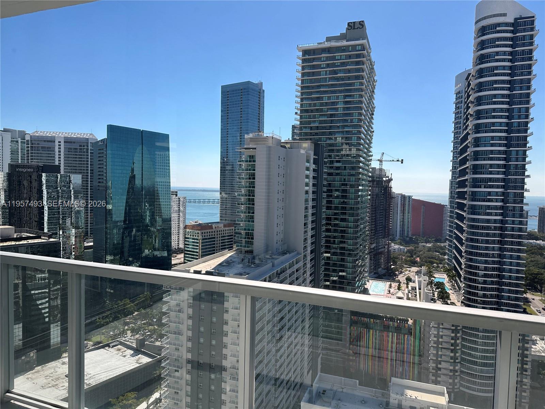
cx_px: 272
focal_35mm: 24
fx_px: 378
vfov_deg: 56.8
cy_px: 204
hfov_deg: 71.6
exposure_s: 1/4184
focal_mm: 6.86
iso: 80
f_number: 1.78
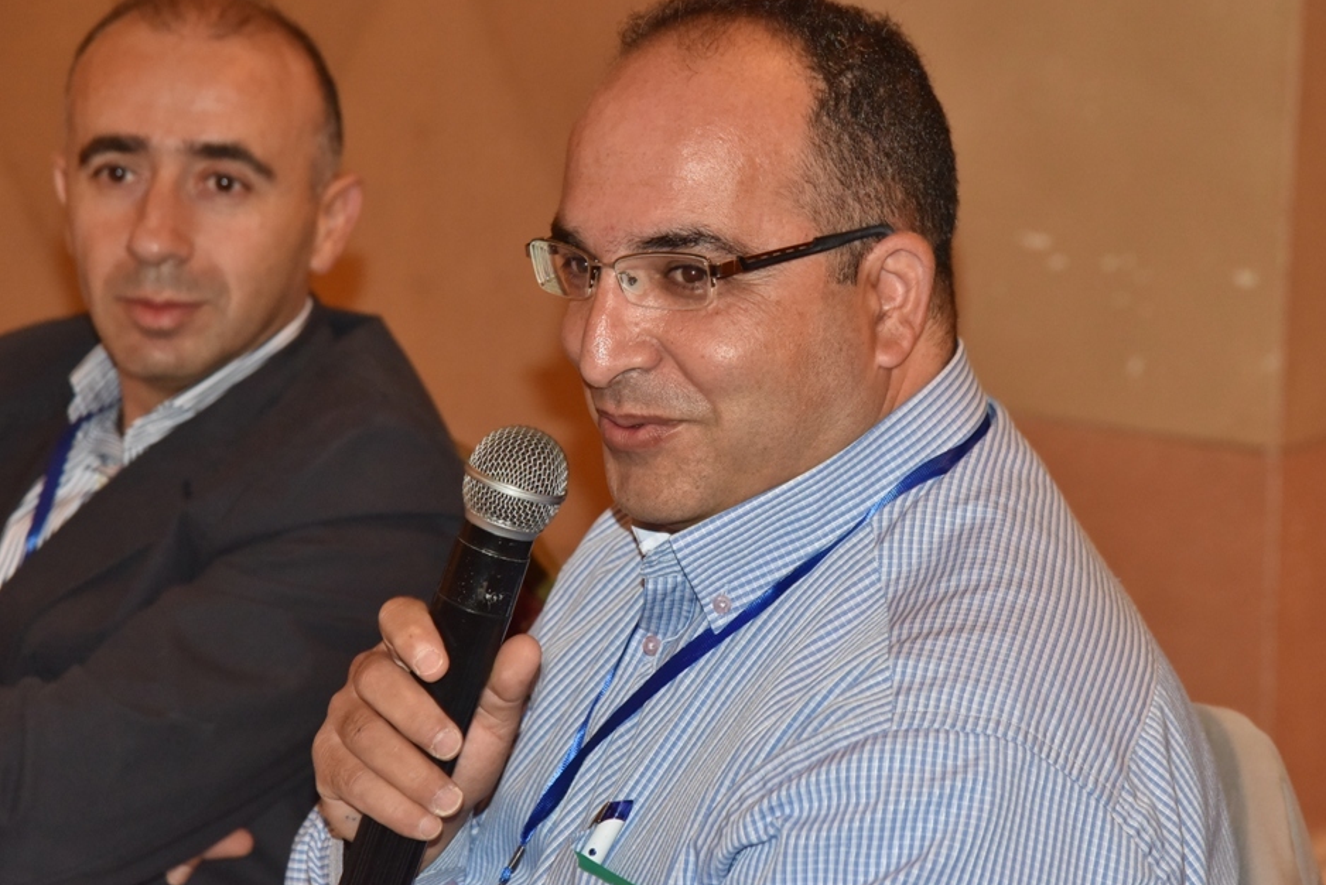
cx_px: 679
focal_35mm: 131
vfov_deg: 10.5
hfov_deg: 15.6
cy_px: 447
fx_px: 4826
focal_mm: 120
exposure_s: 1/60
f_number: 6.3
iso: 2500
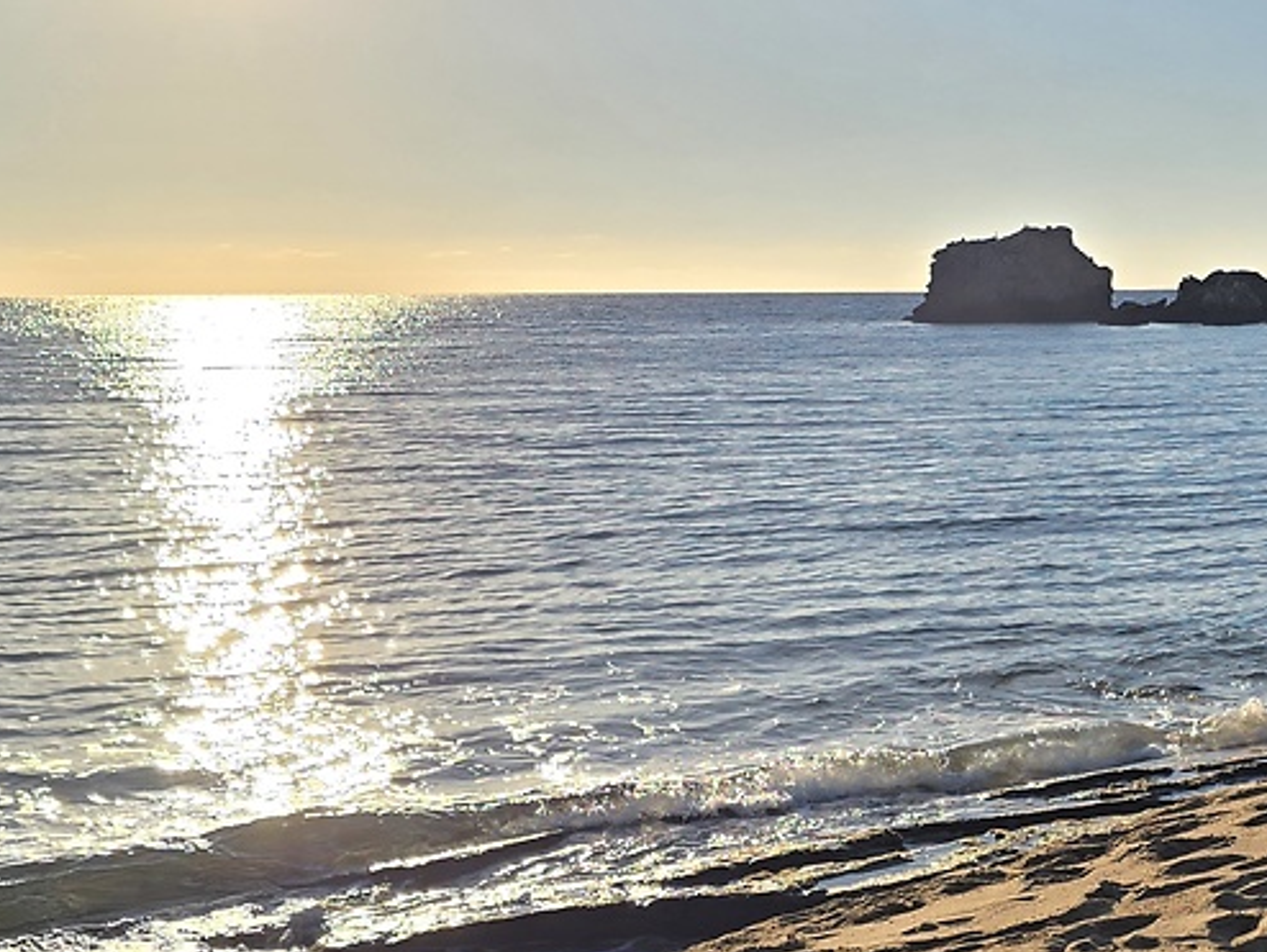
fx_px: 2453
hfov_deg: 28.0
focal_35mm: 67
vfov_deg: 21.9
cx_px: 1108
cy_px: 644
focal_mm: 6.3
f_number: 1.7
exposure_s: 1/2693
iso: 12
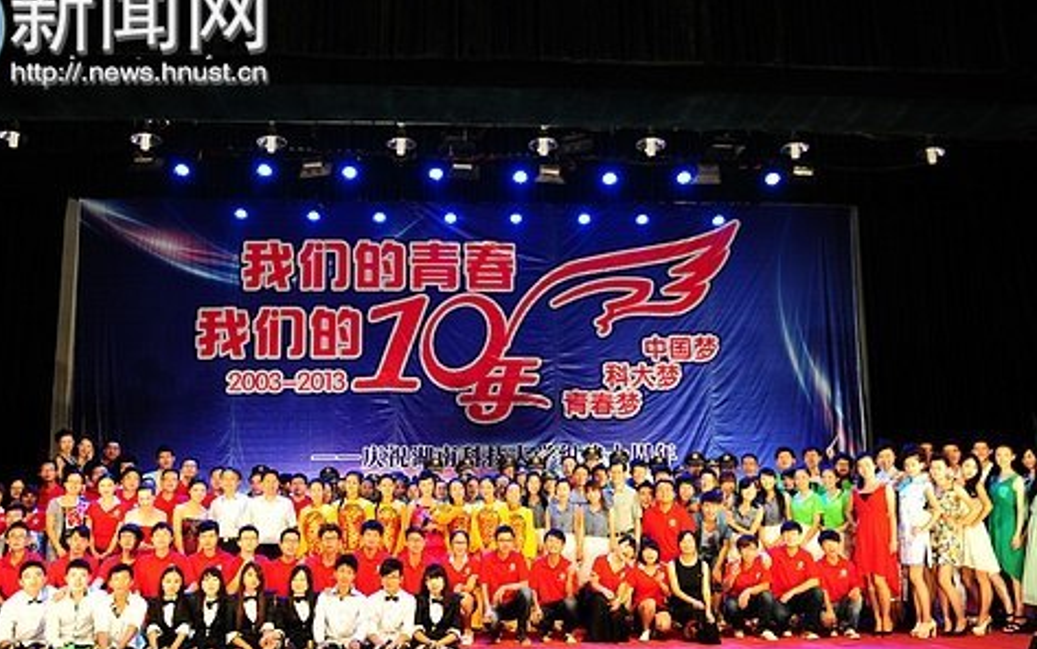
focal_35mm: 31
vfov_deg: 40.5
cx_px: 502
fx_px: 876
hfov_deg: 61.2
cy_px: 376
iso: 1600
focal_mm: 24
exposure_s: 1/125
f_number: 4.5
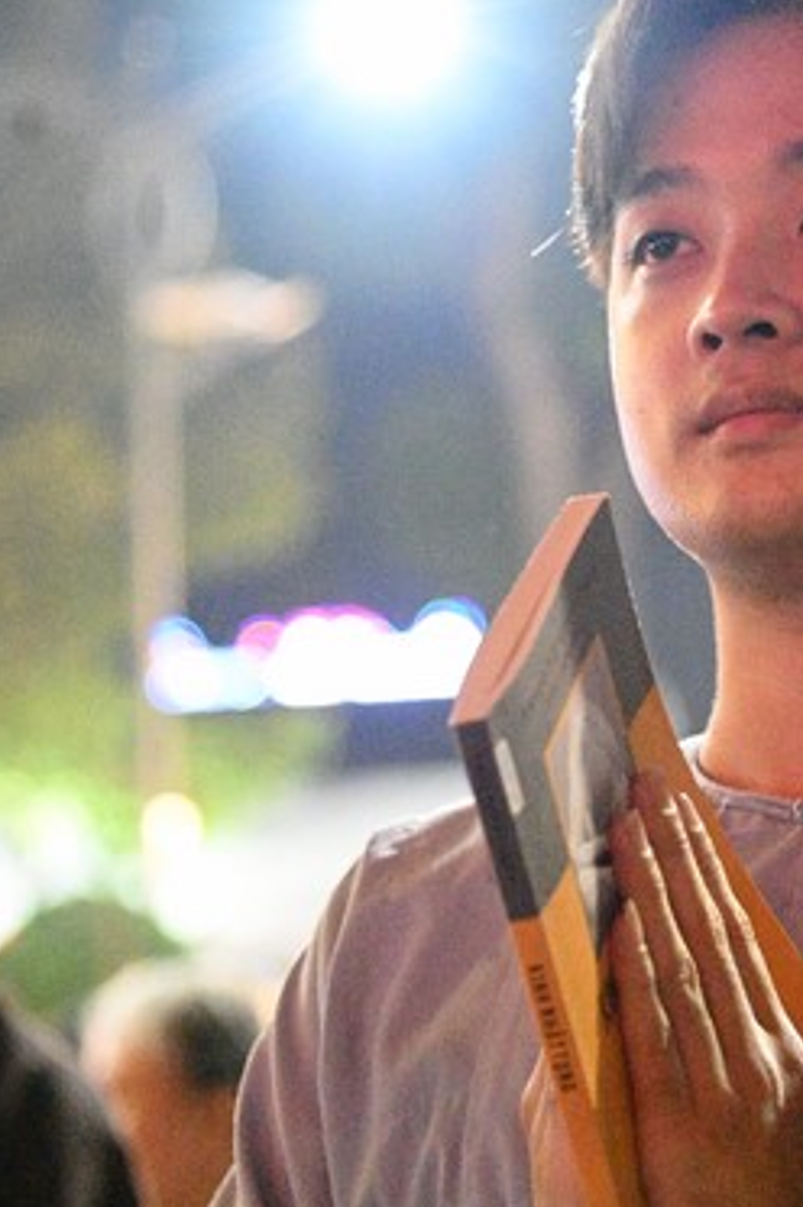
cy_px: 612
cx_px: 518
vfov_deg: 13.9
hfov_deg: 9.2
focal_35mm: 148
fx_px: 4961
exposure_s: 1/320
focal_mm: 85
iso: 51200
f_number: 4
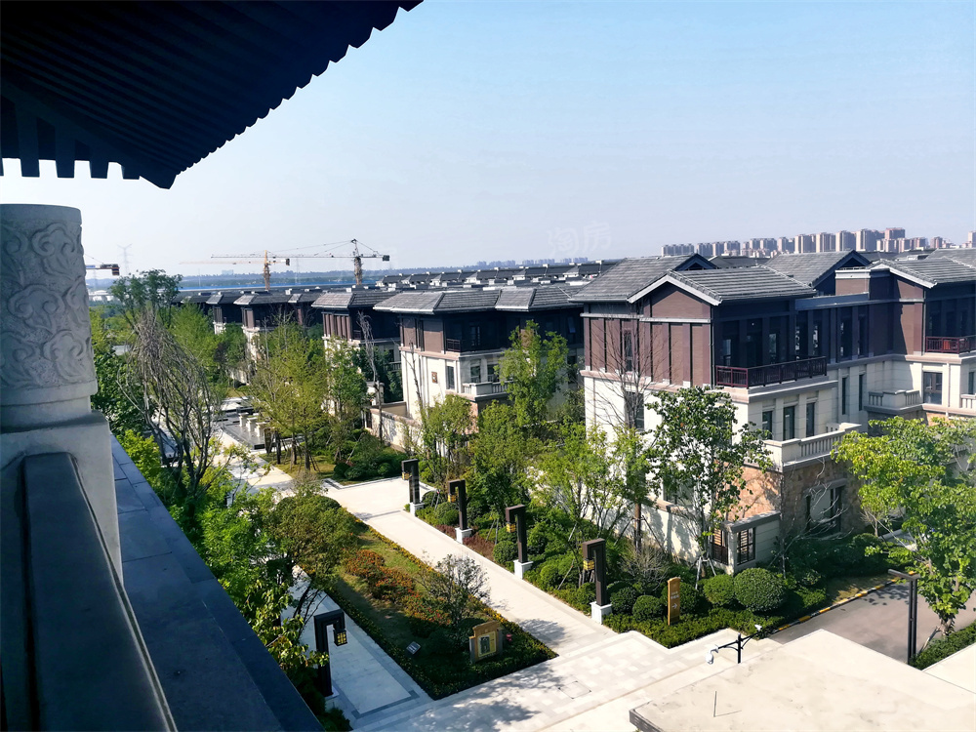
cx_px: 488
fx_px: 733
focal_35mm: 26
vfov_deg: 53.1
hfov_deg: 67.3
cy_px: 366
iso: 50
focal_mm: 3.83
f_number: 2.2
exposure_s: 1/782
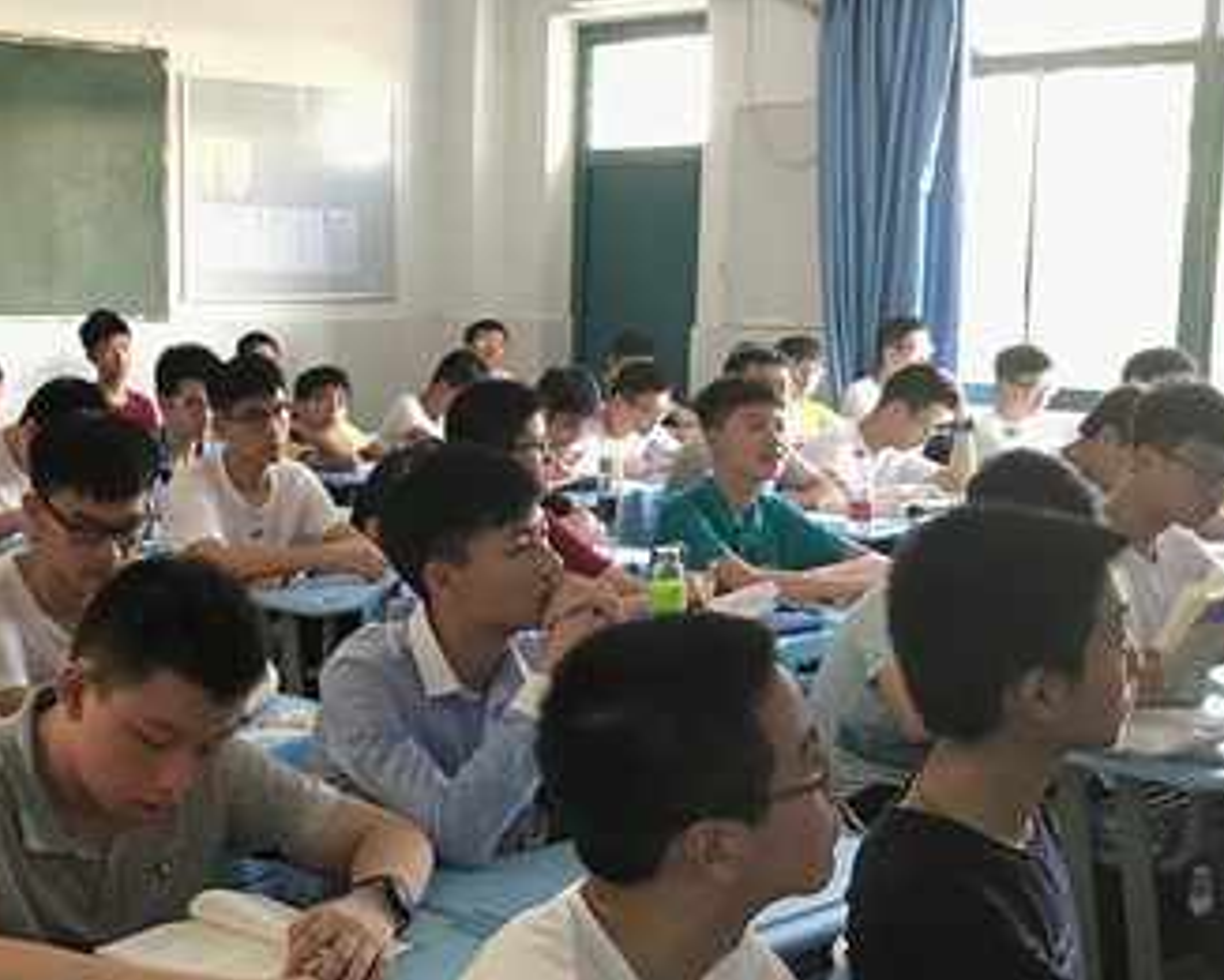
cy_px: 559
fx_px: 2065
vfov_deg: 26.7
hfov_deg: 32.5
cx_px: 338
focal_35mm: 57
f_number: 1.8
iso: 40
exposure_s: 1/17
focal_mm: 3.99
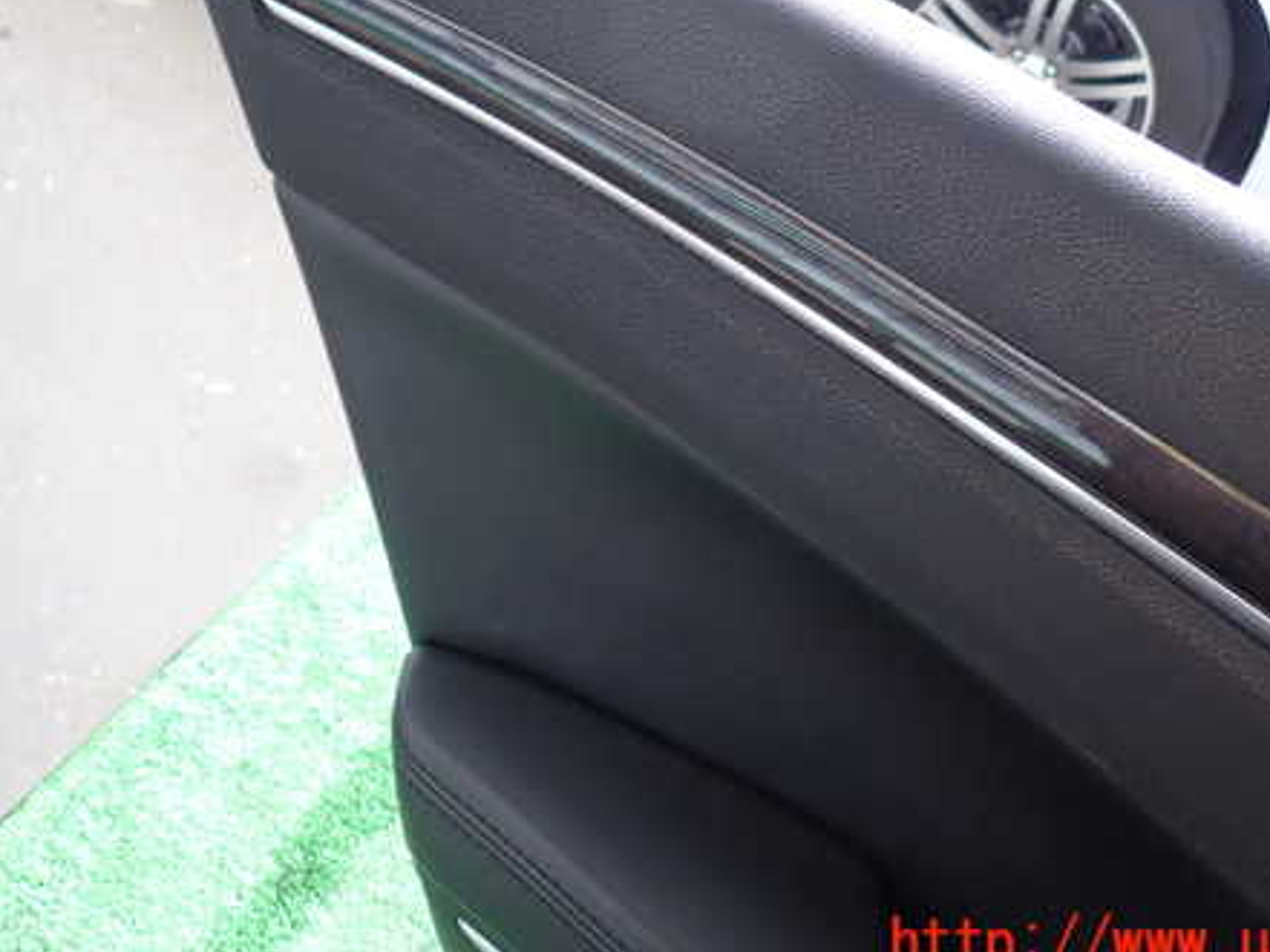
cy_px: 334
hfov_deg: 53.9
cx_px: 677
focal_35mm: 34
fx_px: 1248
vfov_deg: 41.4
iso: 200
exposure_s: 1/30
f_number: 2
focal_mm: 4.5
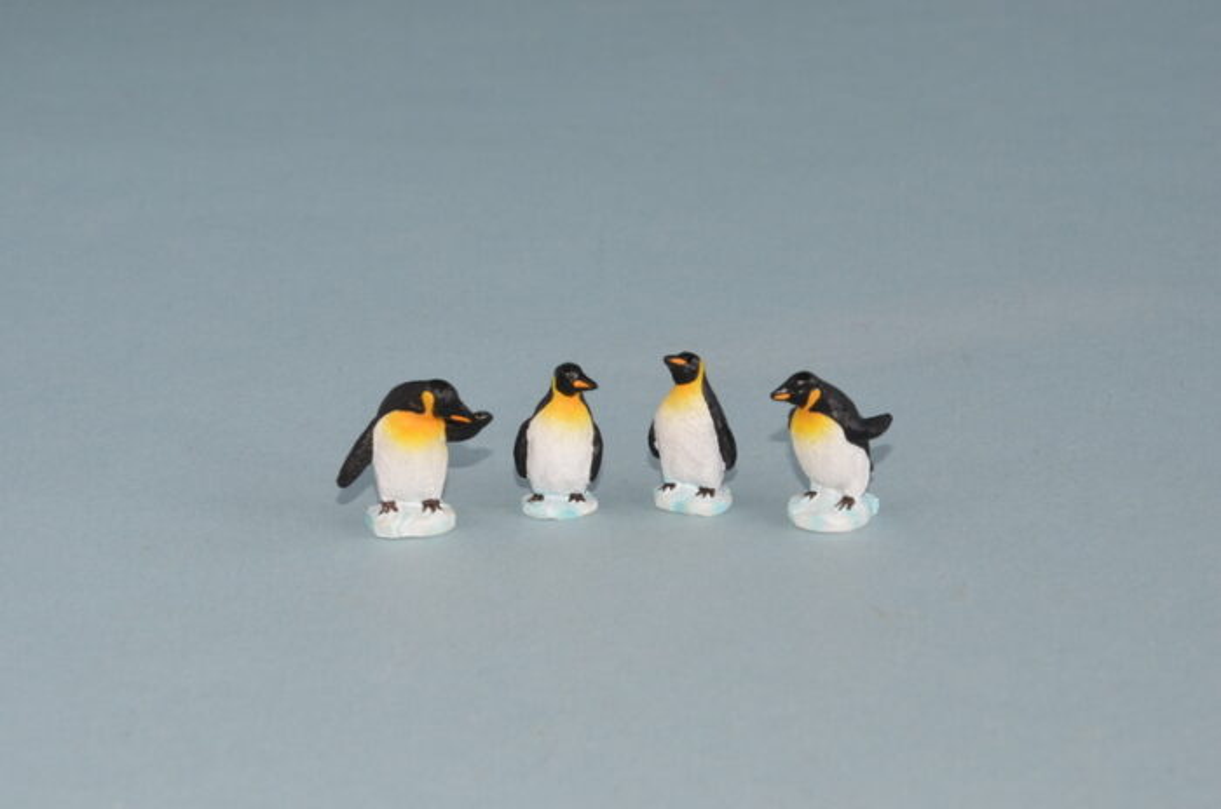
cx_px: 610
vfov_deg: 9.3
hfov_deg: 14.0
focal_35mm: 147
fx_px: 4977
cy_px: 404
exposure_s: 1/20
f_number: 16
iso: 250
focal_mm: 98
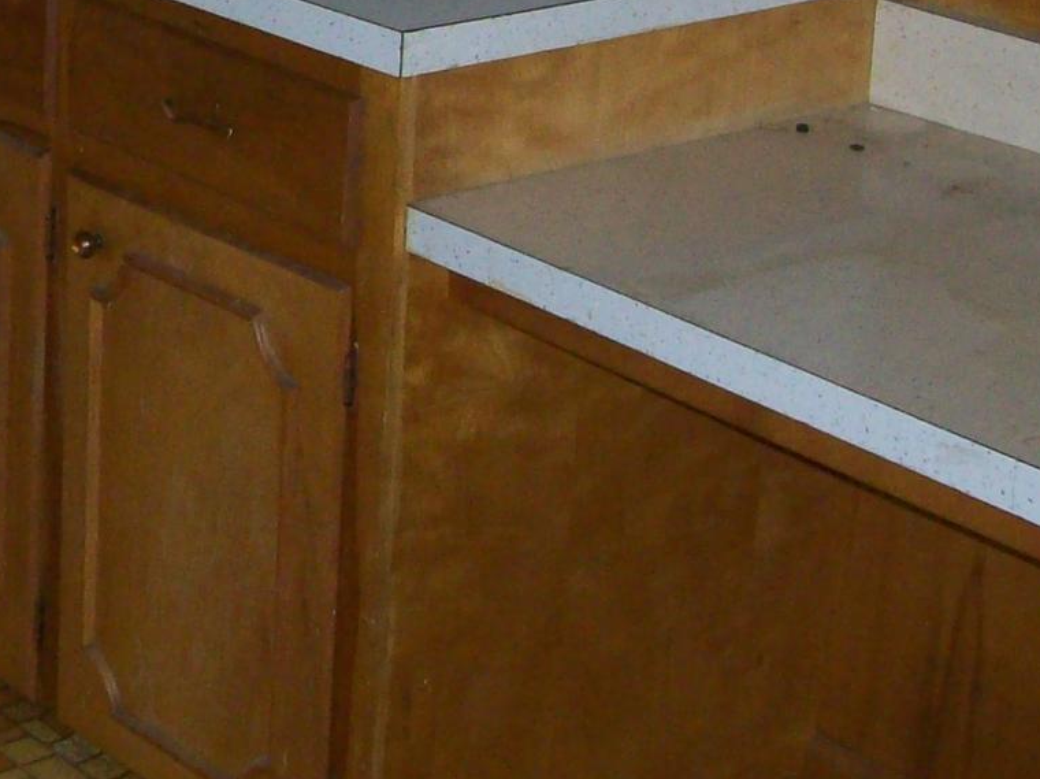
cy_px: -30
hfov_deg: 19.3
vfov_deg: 14.9
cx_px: -123
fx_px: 2912
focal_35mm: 97
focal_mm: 6
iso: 200
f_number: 2.7
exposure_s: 1/64
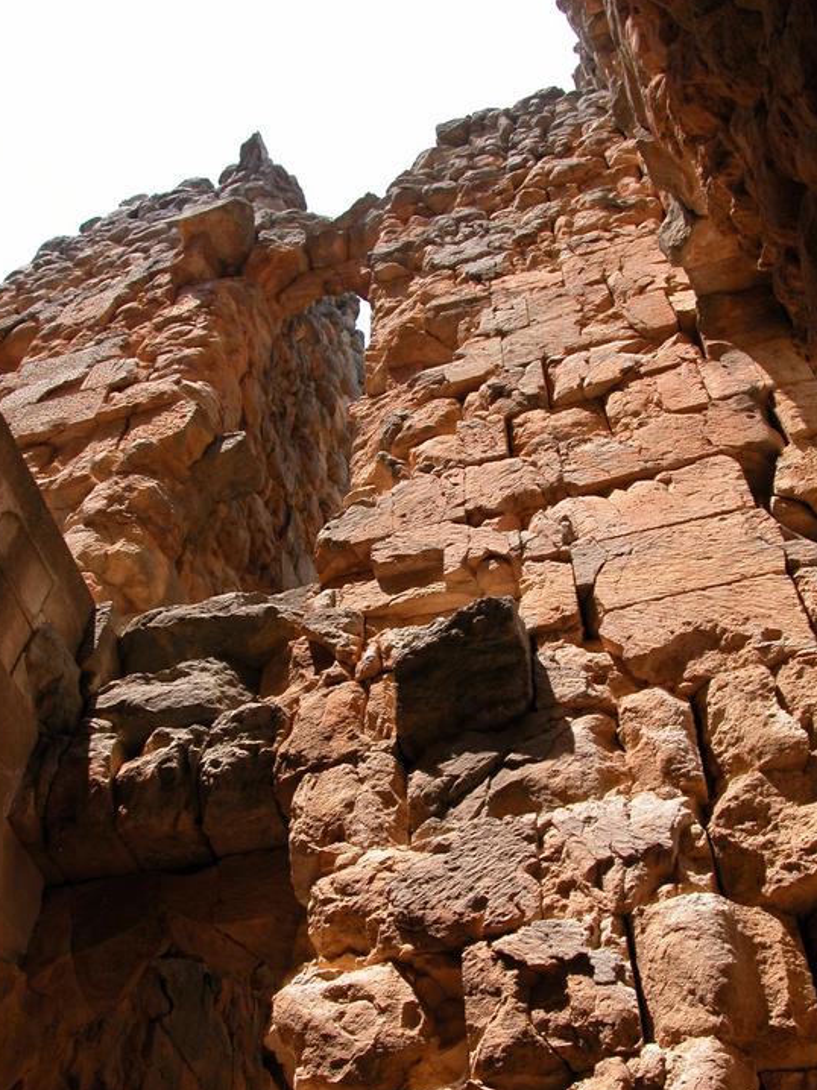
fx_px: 1228
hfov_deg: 36.8
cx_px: 410
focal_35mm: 39
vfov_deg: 47.8
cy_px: 598
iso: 100
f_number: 4.5
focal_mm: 8.9
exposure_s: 1/314
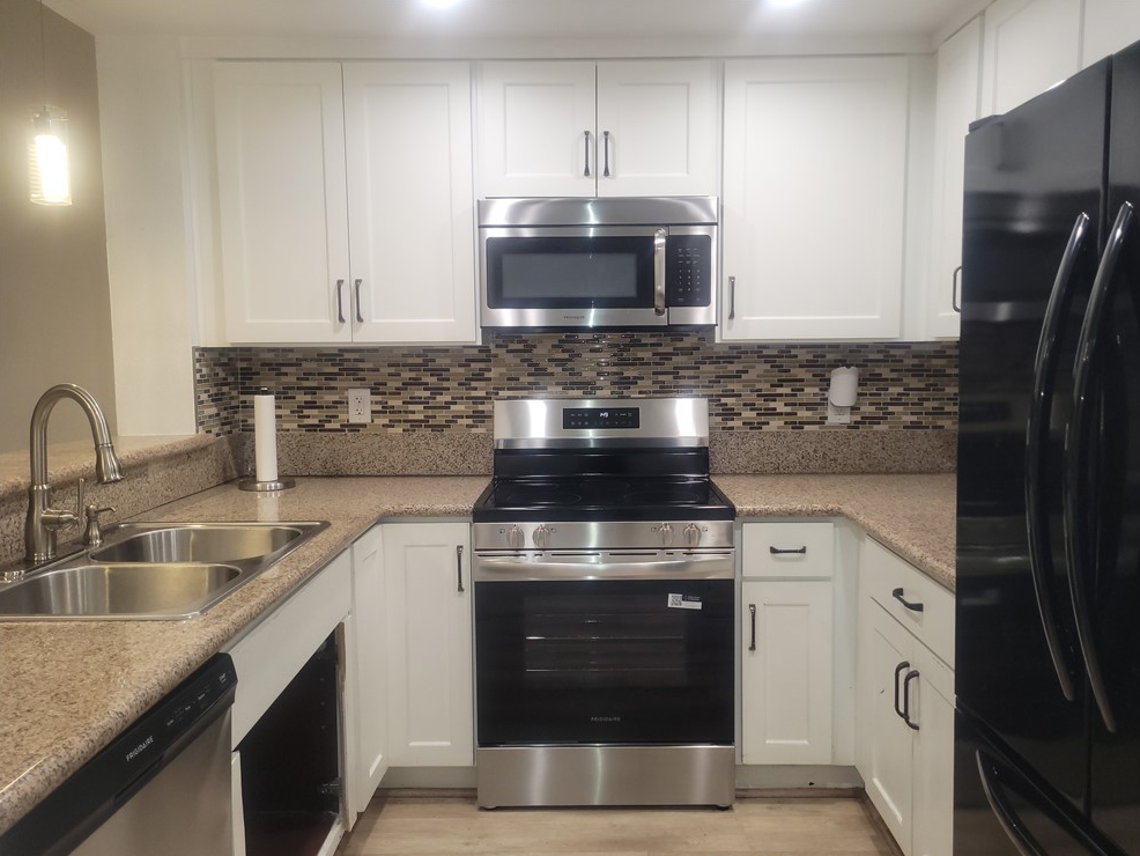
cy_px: 440
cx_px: 588
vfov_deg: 51.4
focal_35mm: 27
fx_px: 889
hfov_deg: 65.3
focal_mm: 5.4
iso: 80
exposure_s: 1/60
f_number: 1.8
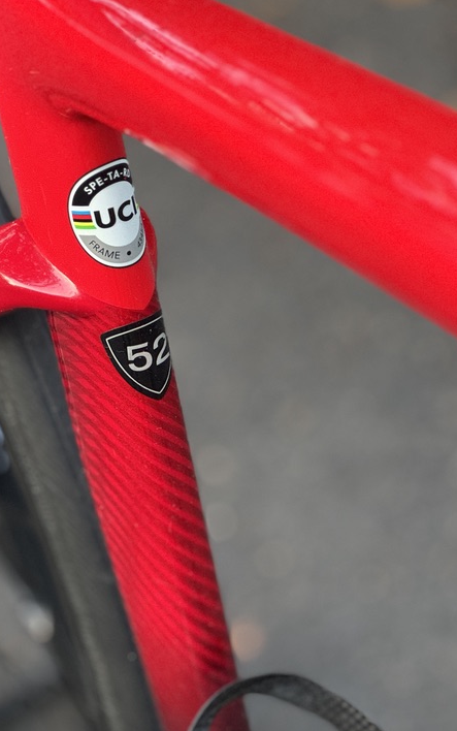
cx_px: 138
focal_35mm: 118
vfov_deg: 17.7
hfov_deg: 11.1
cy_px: 345
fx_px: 2350
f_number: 2.8
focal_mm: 9
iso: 320
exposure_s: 1/60
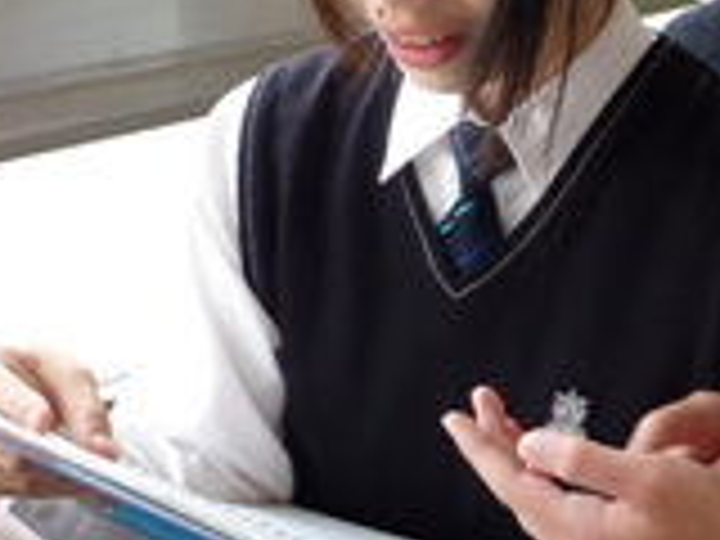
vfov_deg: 18.2
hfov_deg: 24.1
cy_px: 252
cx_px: 436
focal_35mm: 81
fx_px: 1685
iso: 80
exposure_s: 1/50
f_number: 3.4
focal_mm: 4.7
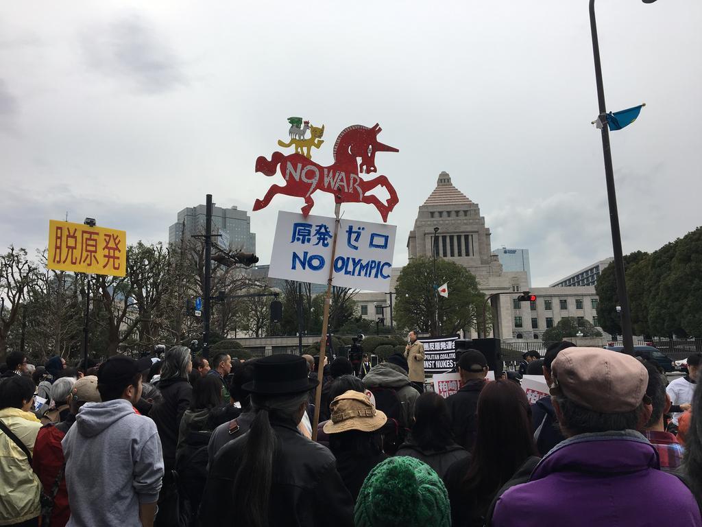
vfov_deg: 48.2
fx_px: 588
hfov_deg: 61.7
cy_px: 264
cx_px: 351
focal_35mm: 29
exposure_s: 1/1166
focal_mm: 4.15
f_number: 2.2
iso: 25
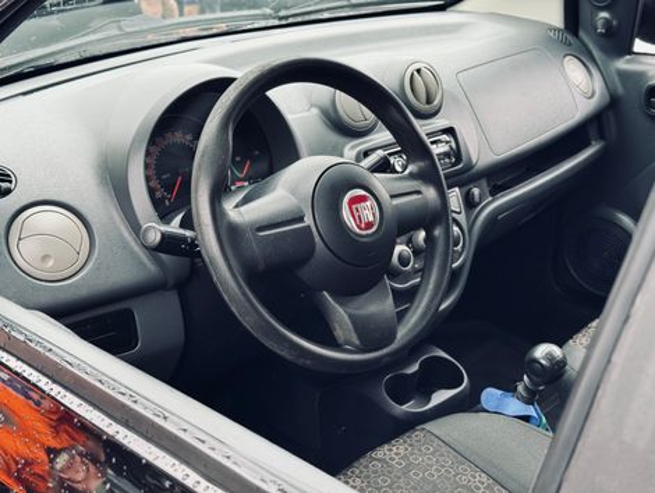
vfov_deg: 30.3
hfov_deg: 39.6
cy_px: 246
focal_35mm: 48
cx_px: 328
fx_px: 910
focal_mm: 6.76
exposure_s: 1/172
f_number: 1.78
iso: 64
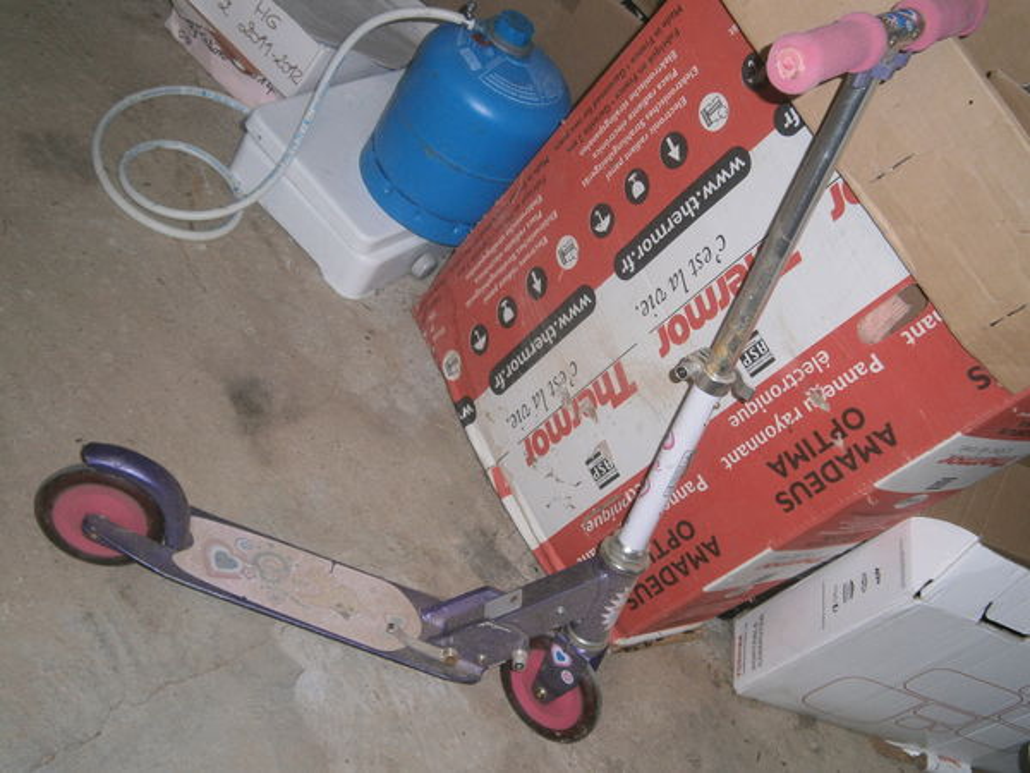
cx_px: 515
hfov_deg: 40.4
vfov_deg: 30.9
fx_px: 1398
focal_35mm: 47
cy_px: 386
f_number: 3.4
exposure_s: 1/40
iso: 125
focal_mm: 8.3
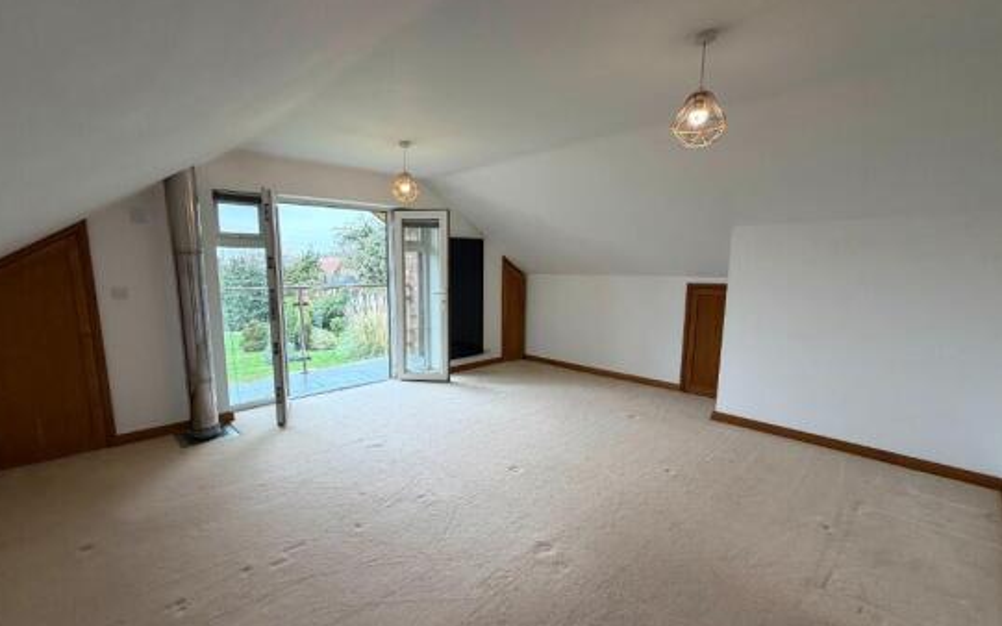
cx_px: 468
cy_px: 334
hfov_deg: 97.7
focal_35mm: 16
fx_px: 437
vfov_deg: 71.2
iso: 80
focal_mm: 2.22
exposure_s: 1/100
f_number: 2.2
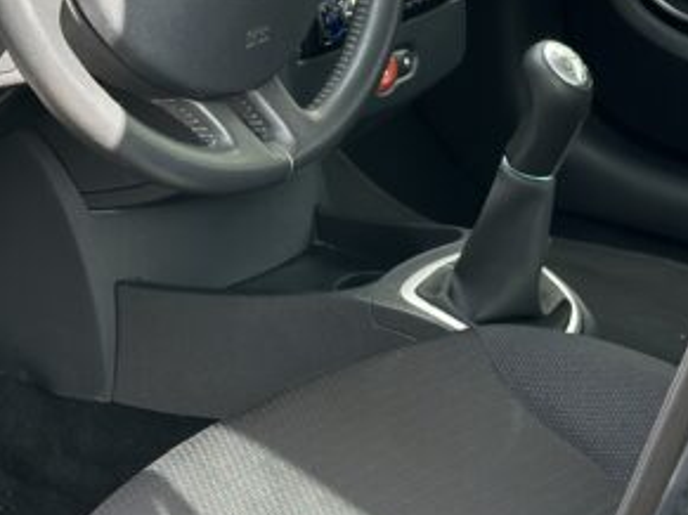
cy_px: 116
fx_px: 2622
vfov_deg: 11.2
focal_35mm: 132
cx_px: 19
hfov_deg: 14.7
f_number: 1.78
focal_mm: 6.86
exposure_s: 1/282
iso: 64
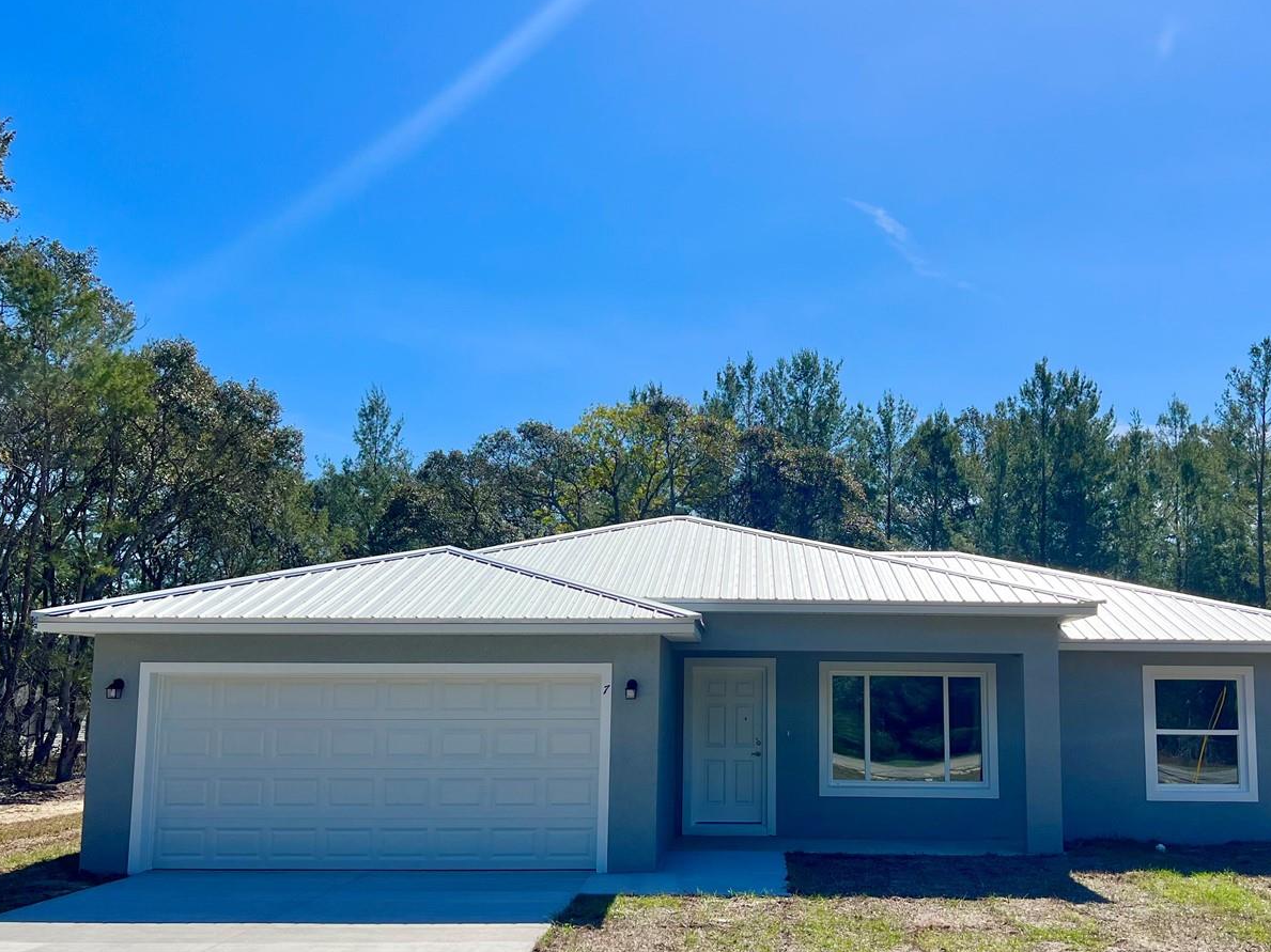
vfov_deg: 40.6
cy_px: 552
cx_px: 753
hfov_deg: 52.3
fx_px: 1285
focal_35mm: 35
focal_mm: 5.7
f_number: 1.5
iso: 50
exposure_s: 1/6993
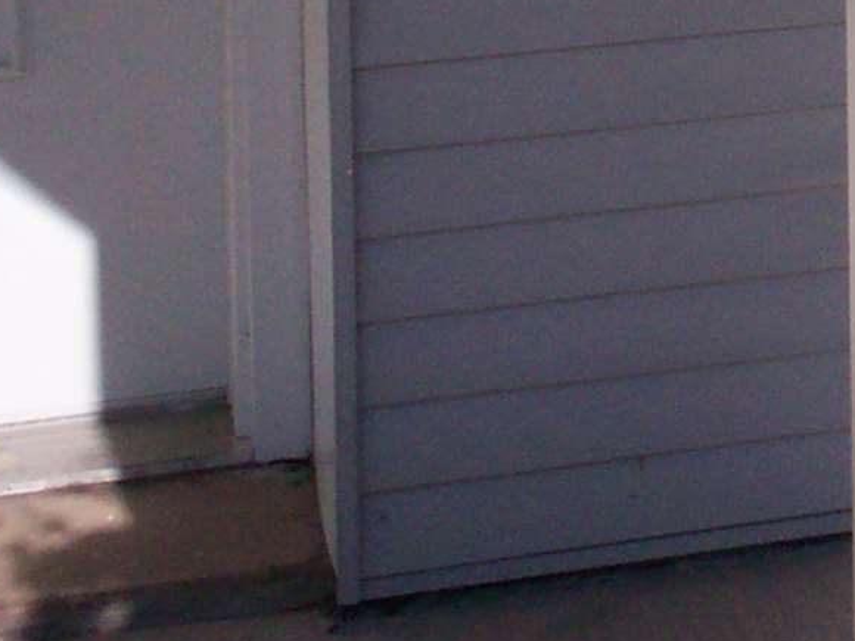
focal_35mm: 160
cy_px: -616
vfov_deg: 8.8
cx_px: 1406
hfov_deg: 11.6
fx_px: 3952
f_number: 4.5
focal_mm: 6
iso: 100
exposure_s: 1/845
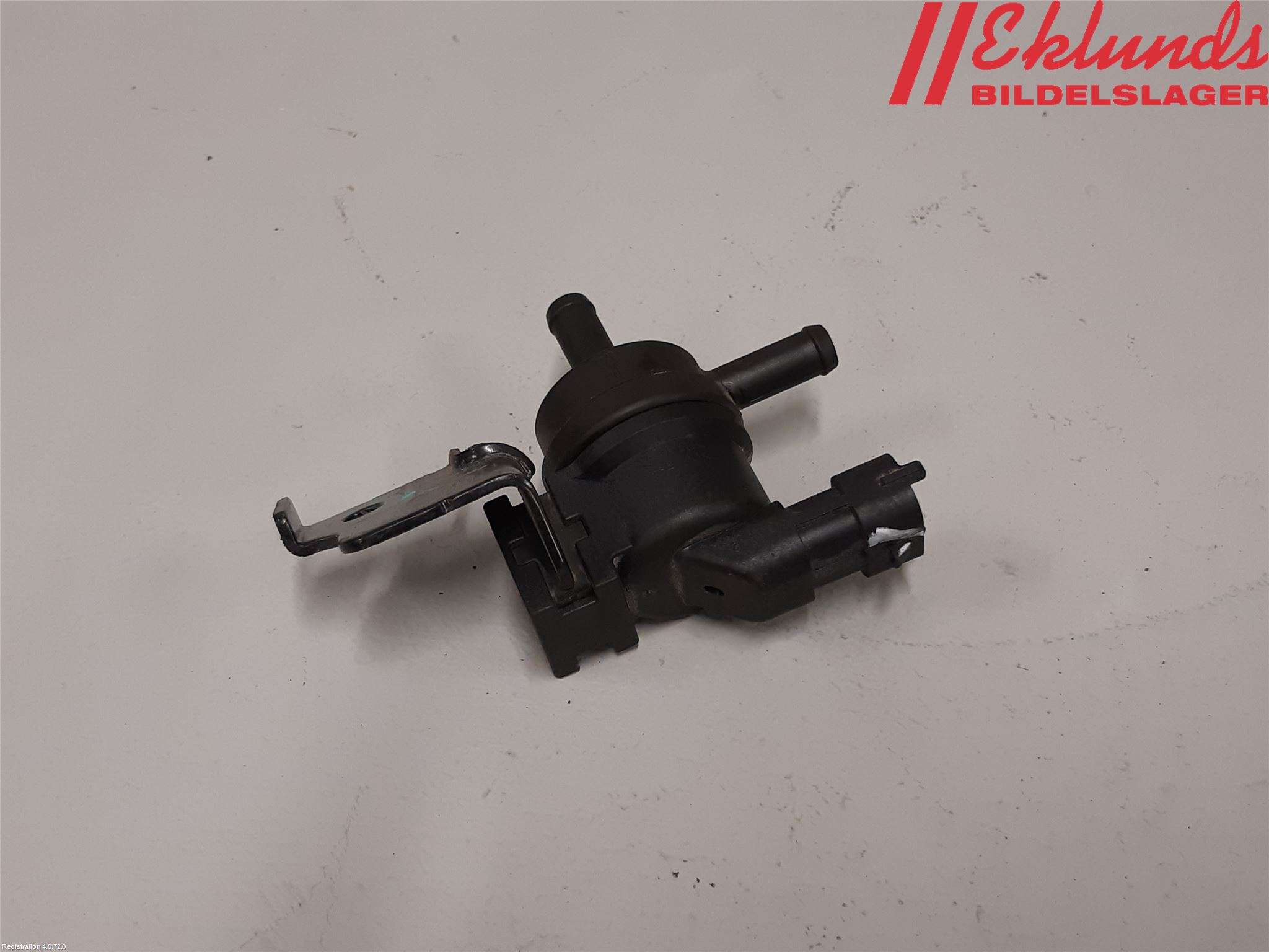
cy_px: 476
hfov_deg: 67.3
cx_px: 634
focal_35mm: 26
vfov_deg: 53.1
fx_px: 953
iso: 100
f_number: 1.7
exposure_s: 1/50
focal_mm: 3.93
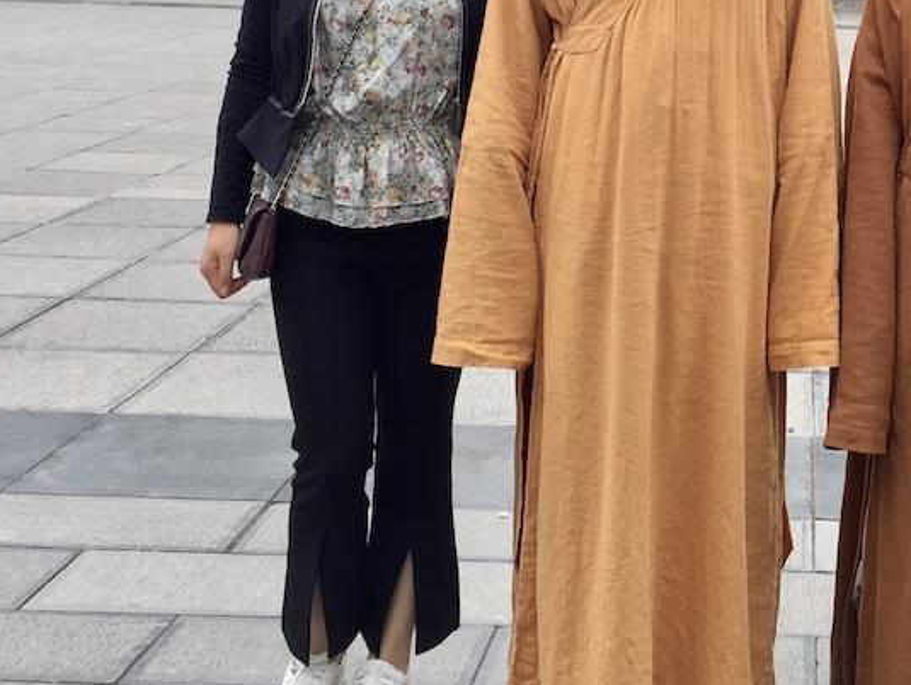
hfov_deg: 28.8
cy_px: 14
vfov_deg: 21.9
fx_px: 1712
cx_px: 788
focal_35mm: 65
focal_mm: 4.15
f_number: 2.2
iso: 40
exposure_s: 1/100
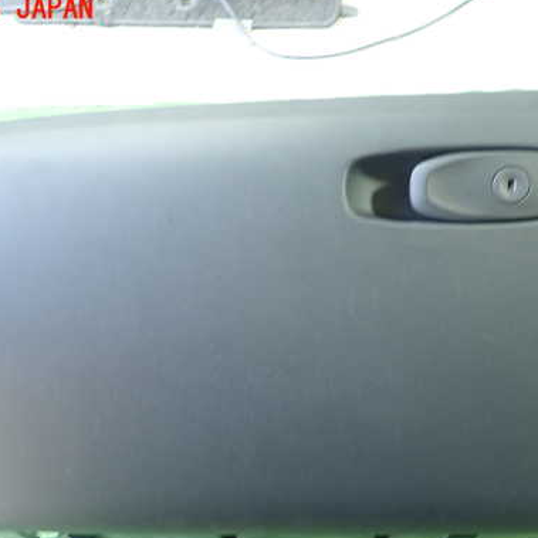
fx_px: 615
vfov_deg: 47.1
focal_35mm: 35
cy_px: 311
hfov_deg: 47.2
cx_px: 261
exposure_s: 1/30
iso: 320
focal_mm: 4.5
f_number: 2
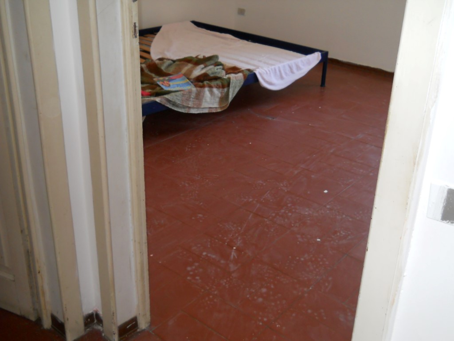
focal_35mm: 41
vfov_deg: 35.1
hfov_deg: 45.8
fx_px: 538
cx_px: 227
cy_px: 170
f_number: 3.1
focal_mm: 6.72
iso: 200
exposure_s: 1/30
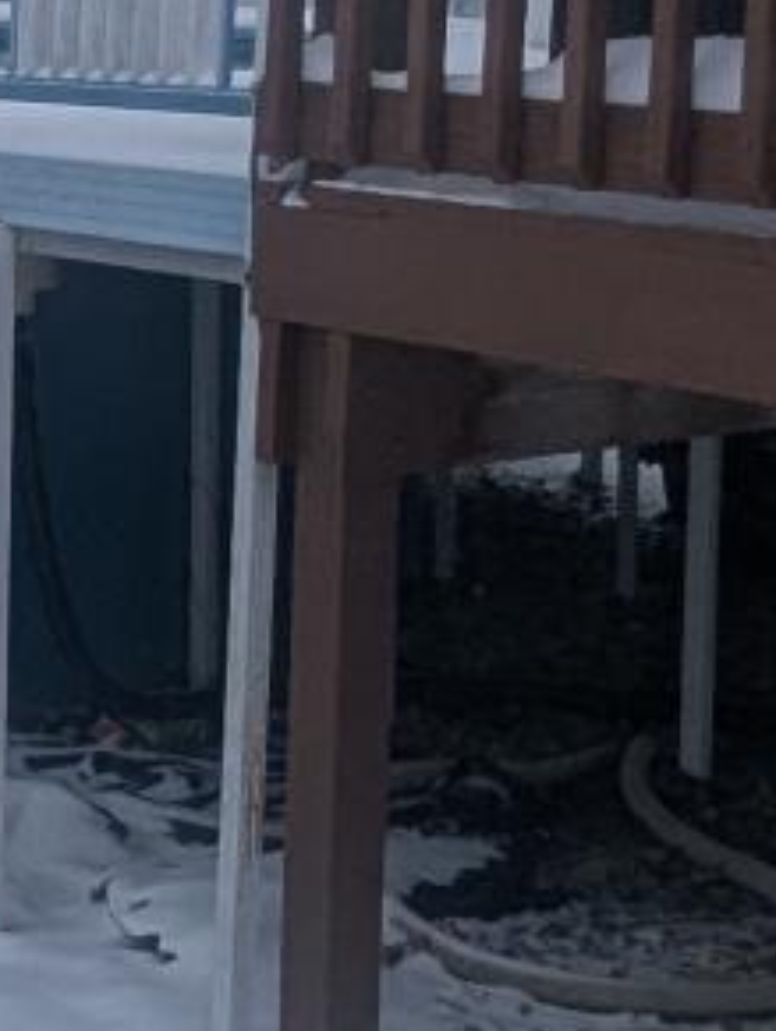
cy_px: 634
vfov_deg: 17.8
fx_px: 3281
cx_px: -668
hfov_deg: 12.2
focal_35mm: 110
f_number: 2.2
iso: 55
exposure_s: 1/1256
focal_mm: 2.35
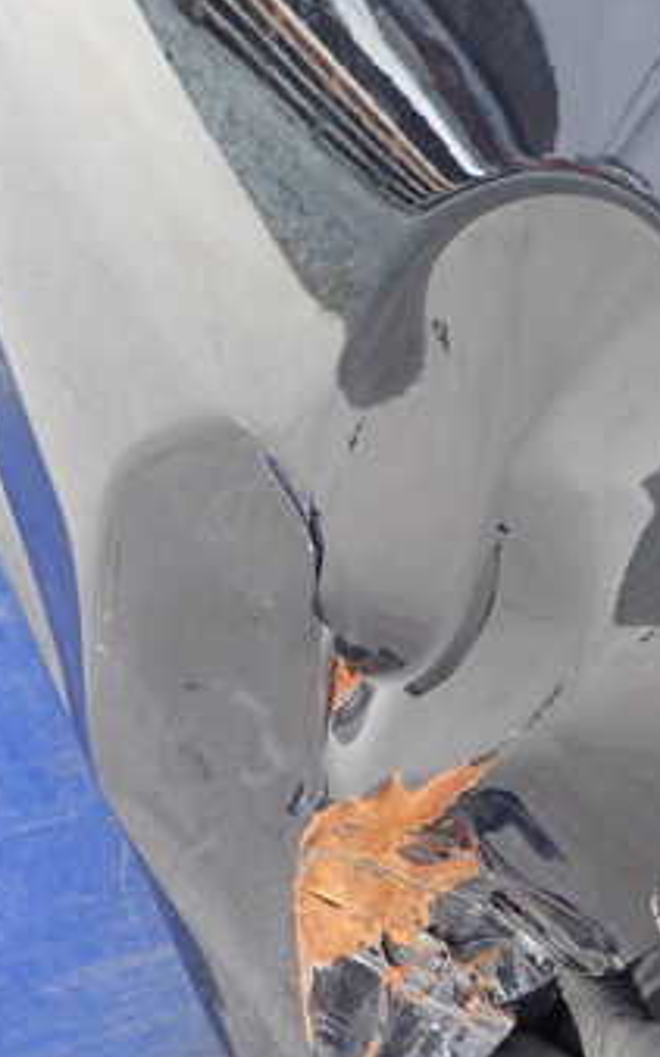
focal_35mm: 47
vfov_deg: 42.2
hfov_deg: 27.4
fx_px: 1354
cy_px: 694
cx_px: 316
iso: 500
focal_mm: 4.5
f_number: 2
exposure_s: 1/30
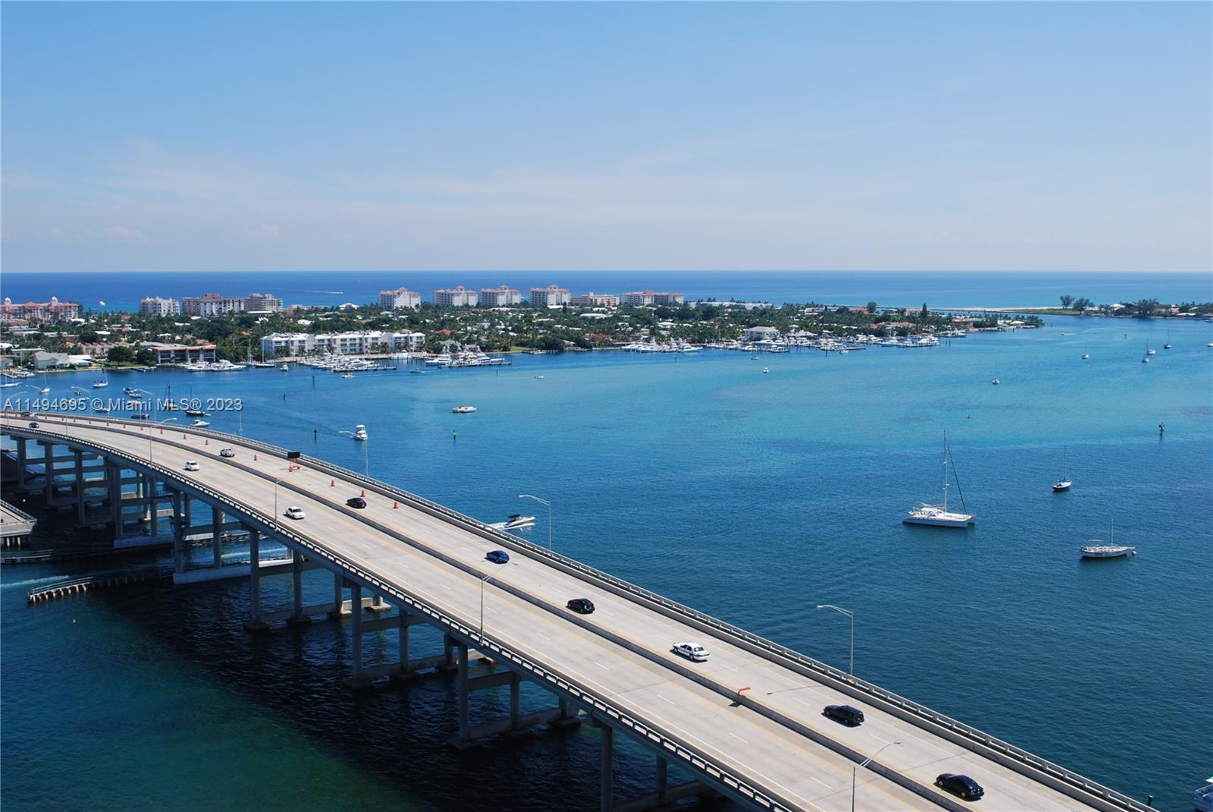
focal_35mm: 39
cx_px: 606
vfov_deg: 34.3
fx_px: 1315
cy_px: 406
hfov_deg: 49.5
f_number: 8
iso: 100
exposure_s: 1/250
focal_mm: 26
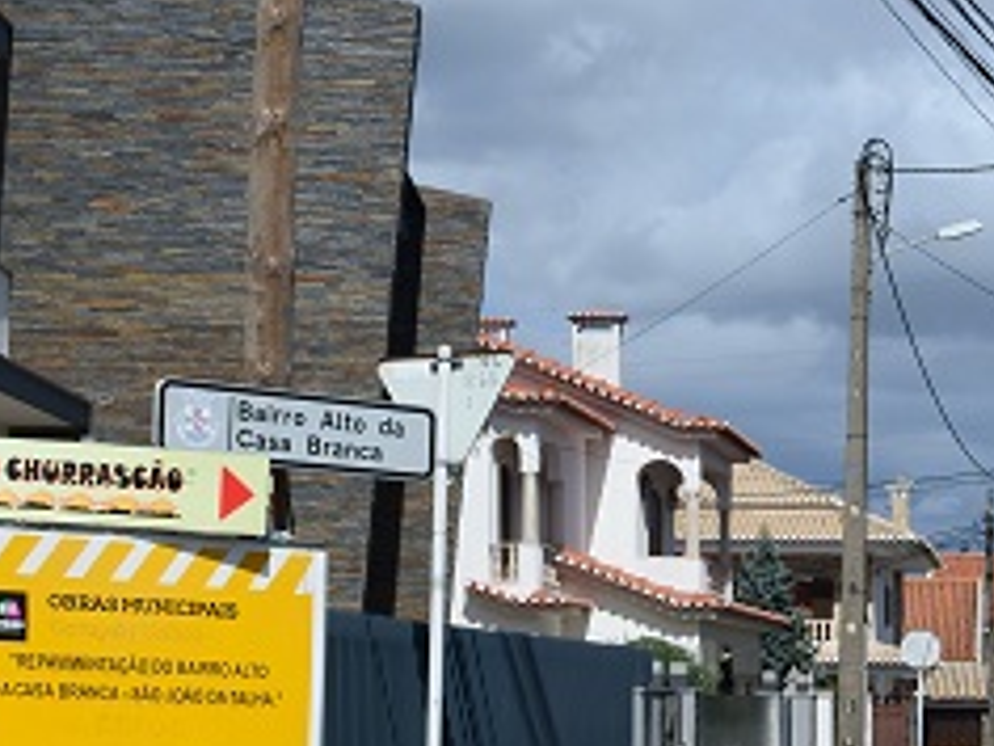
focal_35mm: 105
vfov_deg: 13.8
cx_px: 990
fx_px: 3021
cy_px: 790
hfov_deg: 18.2
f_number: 9
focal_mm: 29
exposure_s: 1/320
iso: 100
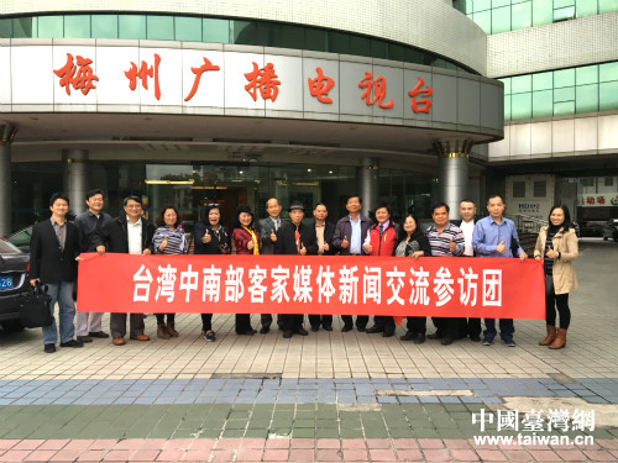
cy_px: 232
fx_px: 518
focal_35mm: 29
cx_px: 309
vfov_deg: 48.2
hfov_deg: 61.7
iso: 25
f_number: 2.2
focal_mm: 4.15
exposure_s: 1/33
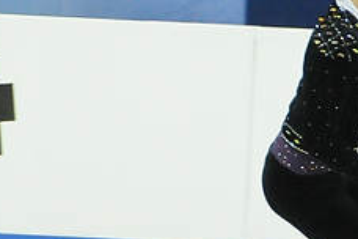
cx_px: 353
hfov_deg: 2.3
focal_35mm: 893
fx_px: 8880
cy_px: 128
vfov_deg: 1.5
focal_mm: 170
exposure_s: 1/500
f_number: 5.6
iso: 3200
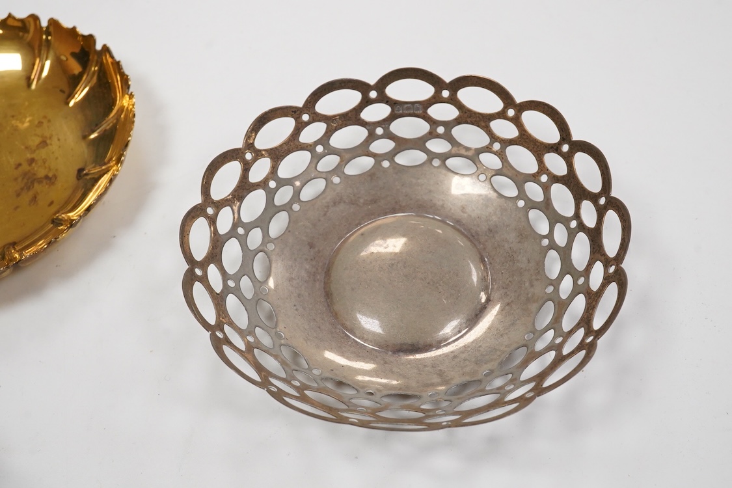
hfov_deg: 43.6
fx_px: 915
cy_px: 244
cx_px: 366
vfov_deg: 29.9
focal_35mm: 45
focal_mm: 30
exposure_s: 1/100
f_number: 18
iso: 2500
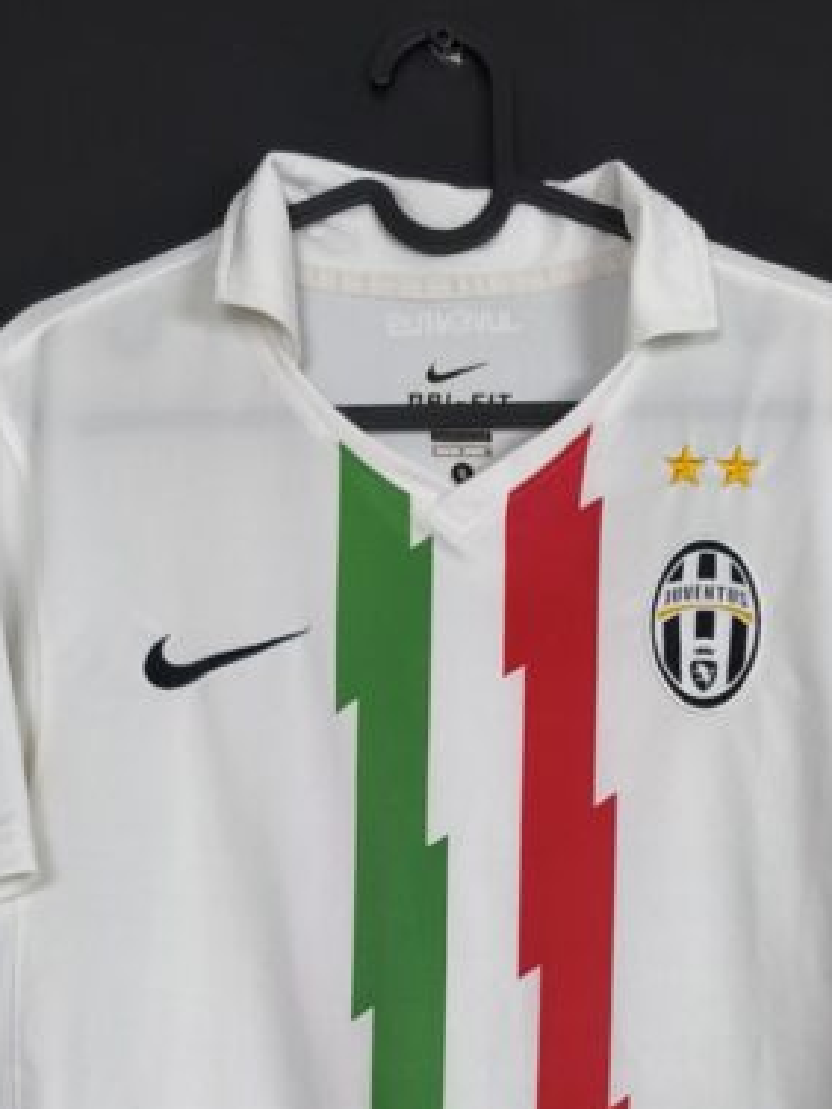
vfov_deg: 34.7
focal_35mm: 49
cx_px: 481
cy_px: 1153
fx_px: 1570
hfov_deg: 29.6
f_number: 1.6
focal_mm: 6.57
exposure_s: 1/125
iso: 500
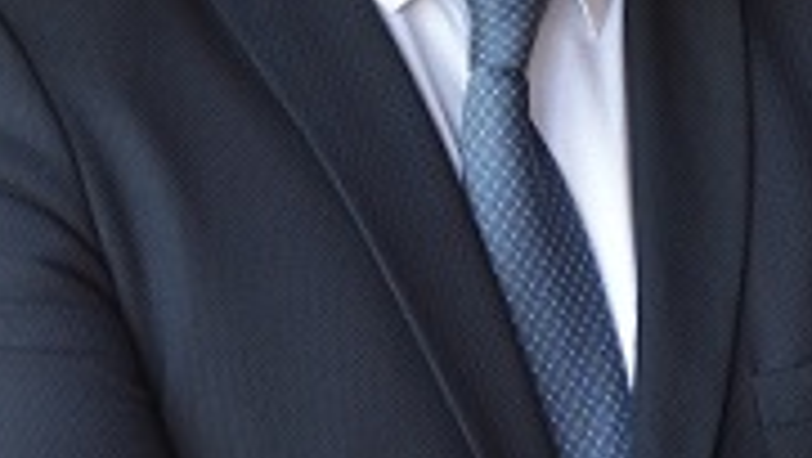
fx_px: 4437
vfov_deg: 5.9
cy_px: 22
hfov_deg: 10.5
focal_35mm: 206
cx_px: 480
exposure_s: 1/15
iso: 400
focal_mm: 34
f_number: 5
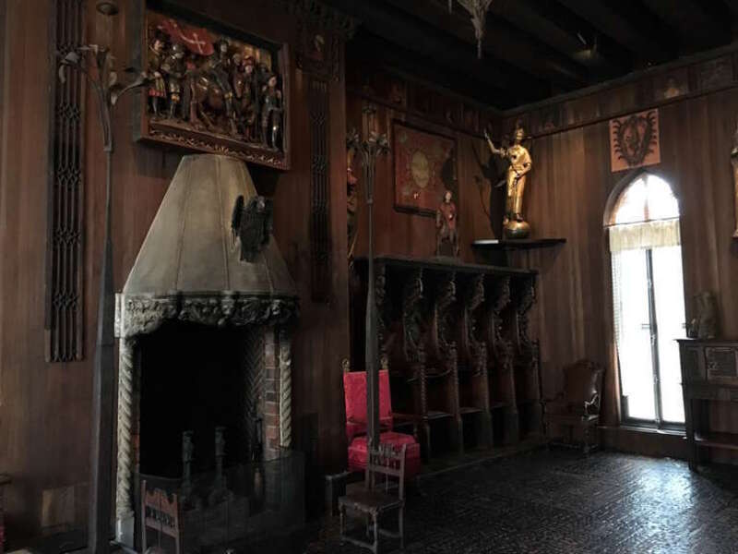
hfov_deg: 61.7
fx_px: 618
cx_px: 369
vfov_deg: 48.2
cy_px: 277
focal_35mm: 29
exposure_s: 1/15
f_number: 2.2
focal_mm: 4.15
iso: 320
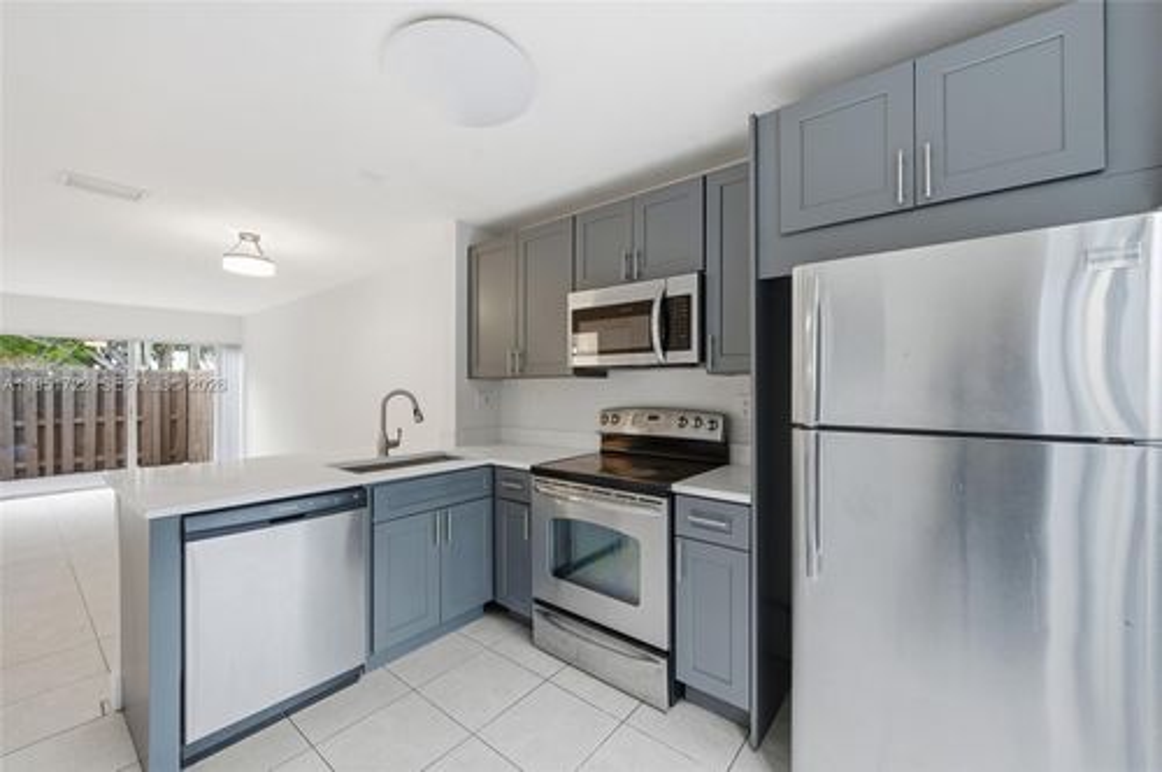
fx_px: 451
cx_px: 581
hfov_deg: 104.3
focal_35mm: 14
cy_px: 386
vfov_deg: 81.0
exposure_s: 1/200
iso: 400
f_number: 8
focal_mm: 14
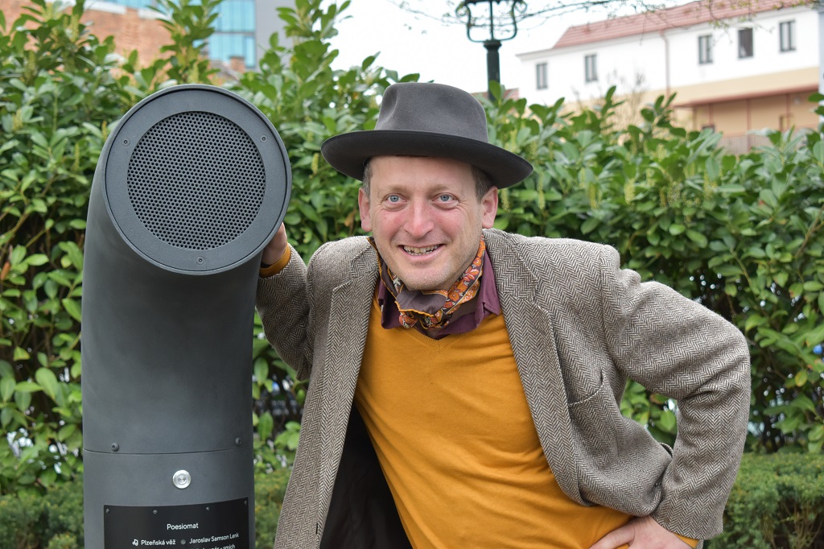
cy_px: 274
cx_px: 412
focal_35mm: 82
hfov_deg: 24.6
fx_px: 1888
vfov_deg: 16.5
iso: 560
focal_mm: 55
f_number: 5.6
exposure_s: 1/60
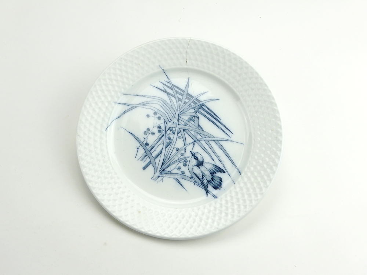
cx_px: 184
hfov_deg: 38.2
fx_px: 530
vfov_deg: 29.1
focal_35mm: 50
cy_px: 138
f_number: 6.3
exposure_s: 1/60
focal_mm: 9
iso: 200
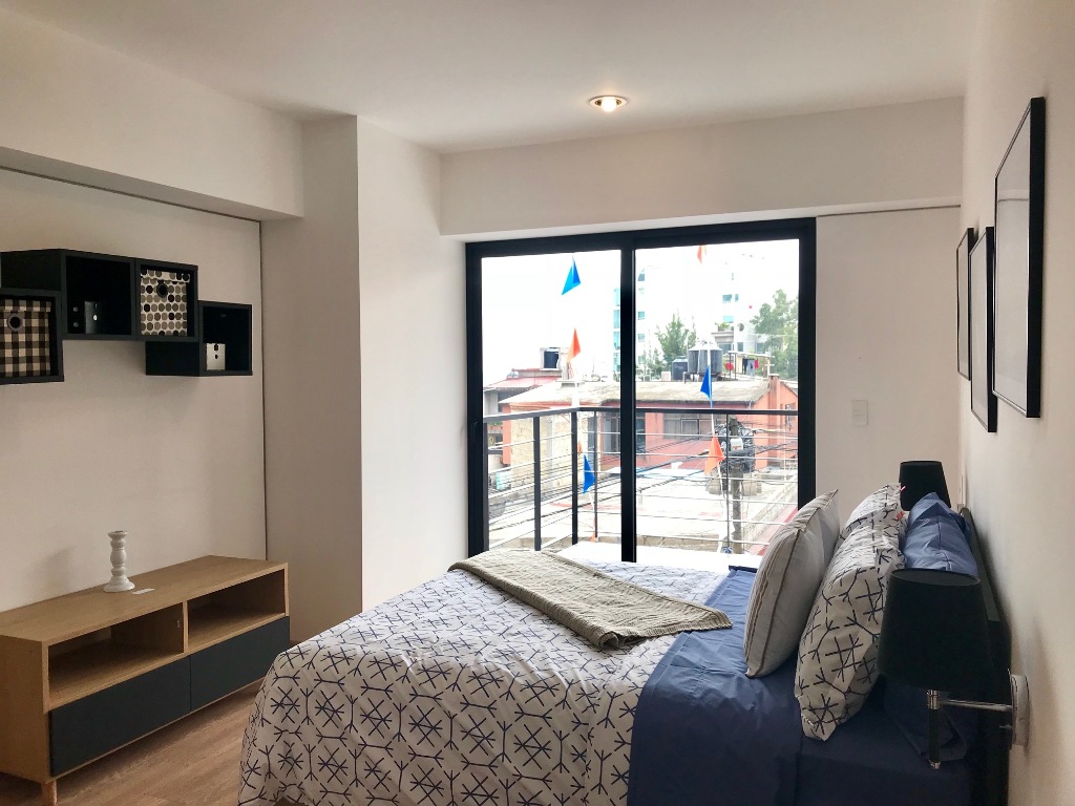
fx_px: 870
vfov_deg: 49.7
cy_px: 403
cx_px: 538
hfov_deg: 63.4
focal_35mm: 28
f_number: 1.8
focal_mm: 3.99
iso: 20
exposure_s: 1/278
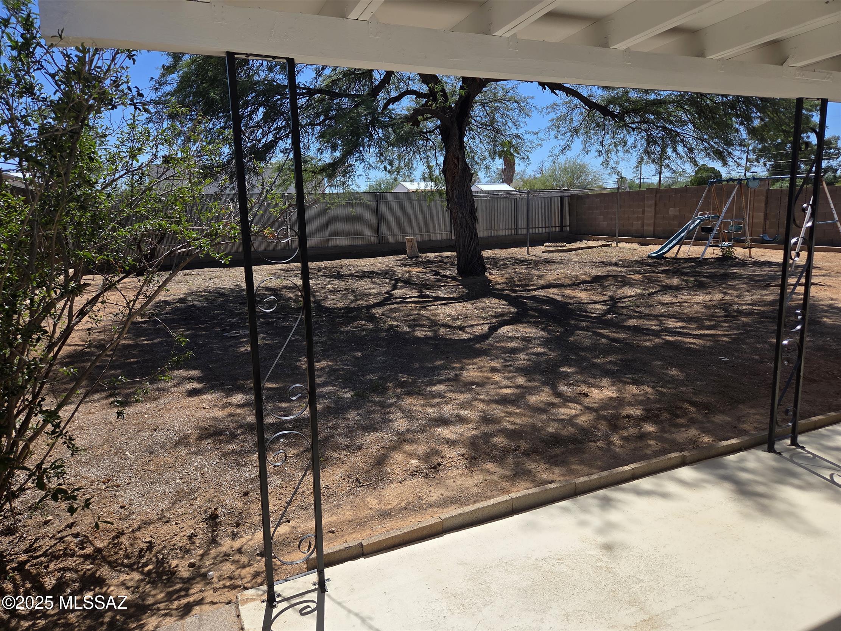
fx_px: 559
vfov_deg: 58.9
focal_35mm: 23
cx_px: 420
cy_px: 316
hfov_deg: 73.9
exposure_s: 1/5004
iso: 80
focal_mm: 5.4
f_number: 1.8
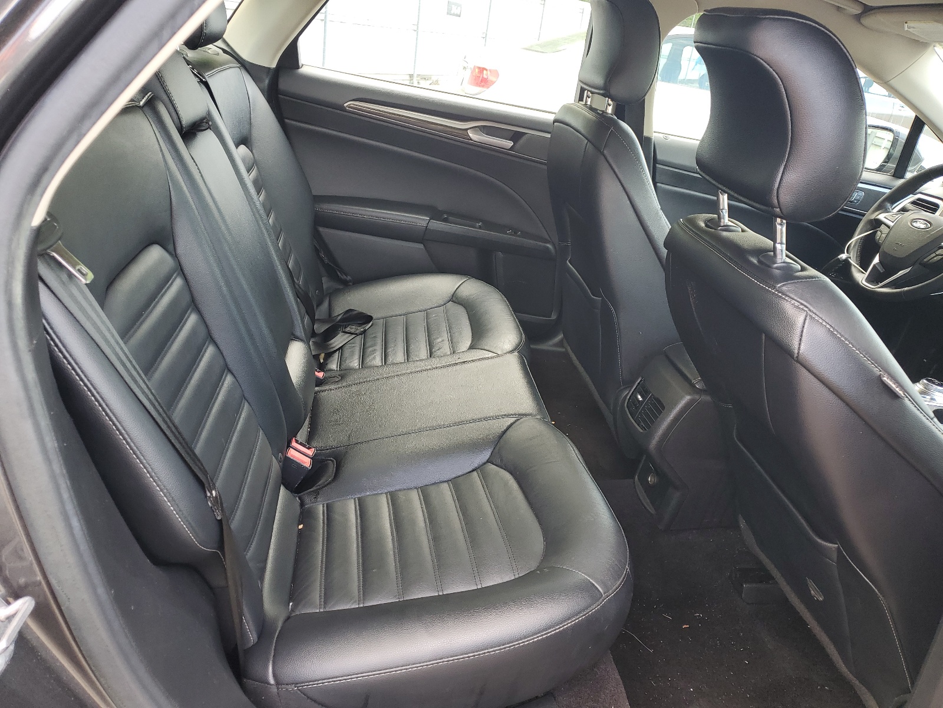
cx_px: 472
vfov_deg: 53.1
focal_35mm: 26
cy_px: 354
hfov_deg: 67.3
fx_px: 708
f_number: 1.5
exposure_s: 1/60.2
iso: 52
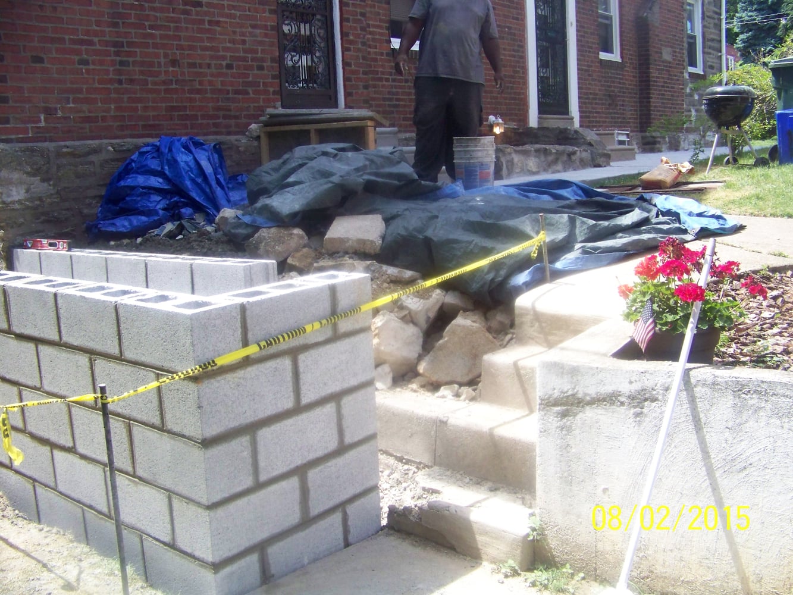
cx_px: 396
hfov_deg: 51.4
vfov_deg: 39.7
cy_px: 298
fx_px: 825
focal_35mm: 36
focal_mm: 5.85
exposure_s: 1/800
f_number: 2.8
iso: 200
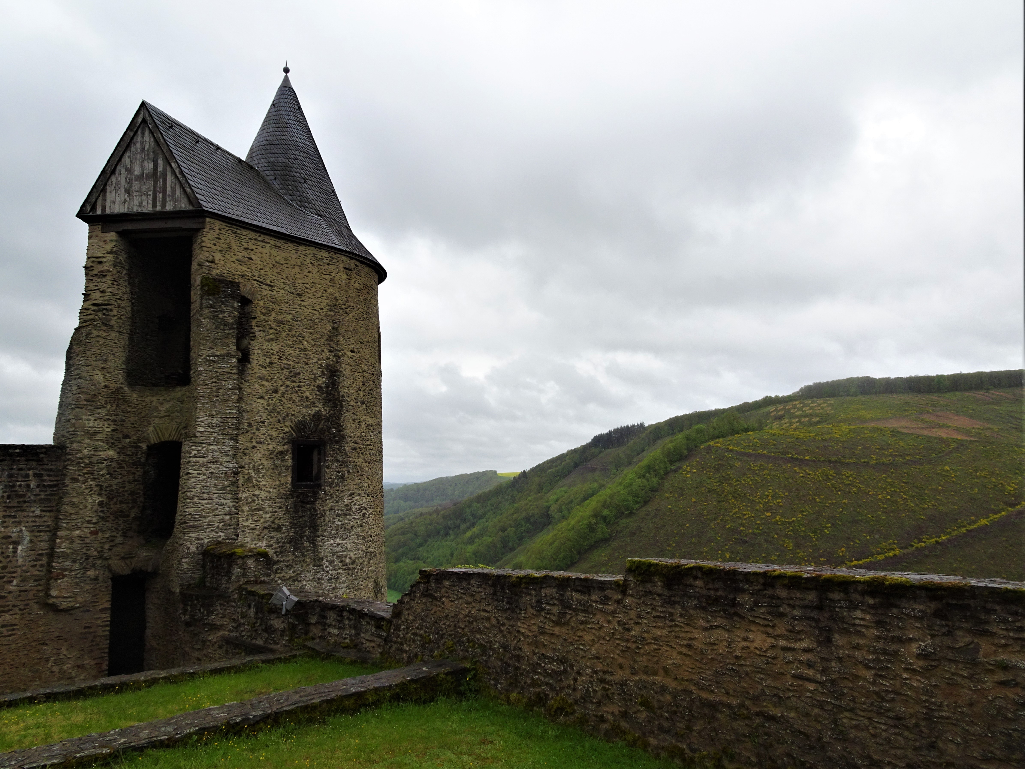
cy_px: 384
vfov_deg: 56.8
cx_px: 512
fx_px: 711
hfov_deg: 71.6
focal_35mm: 24
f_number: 3.5
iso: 80
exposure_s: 1/400
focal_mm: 4.1
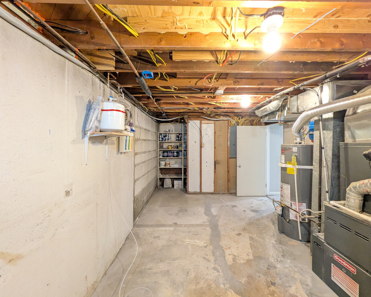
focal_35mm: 15
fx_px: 165
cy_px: 146
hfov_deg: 96.8
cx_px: 185
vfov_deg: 84.0
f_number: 2.2
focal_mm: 1.83
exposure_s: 1/30
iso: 854
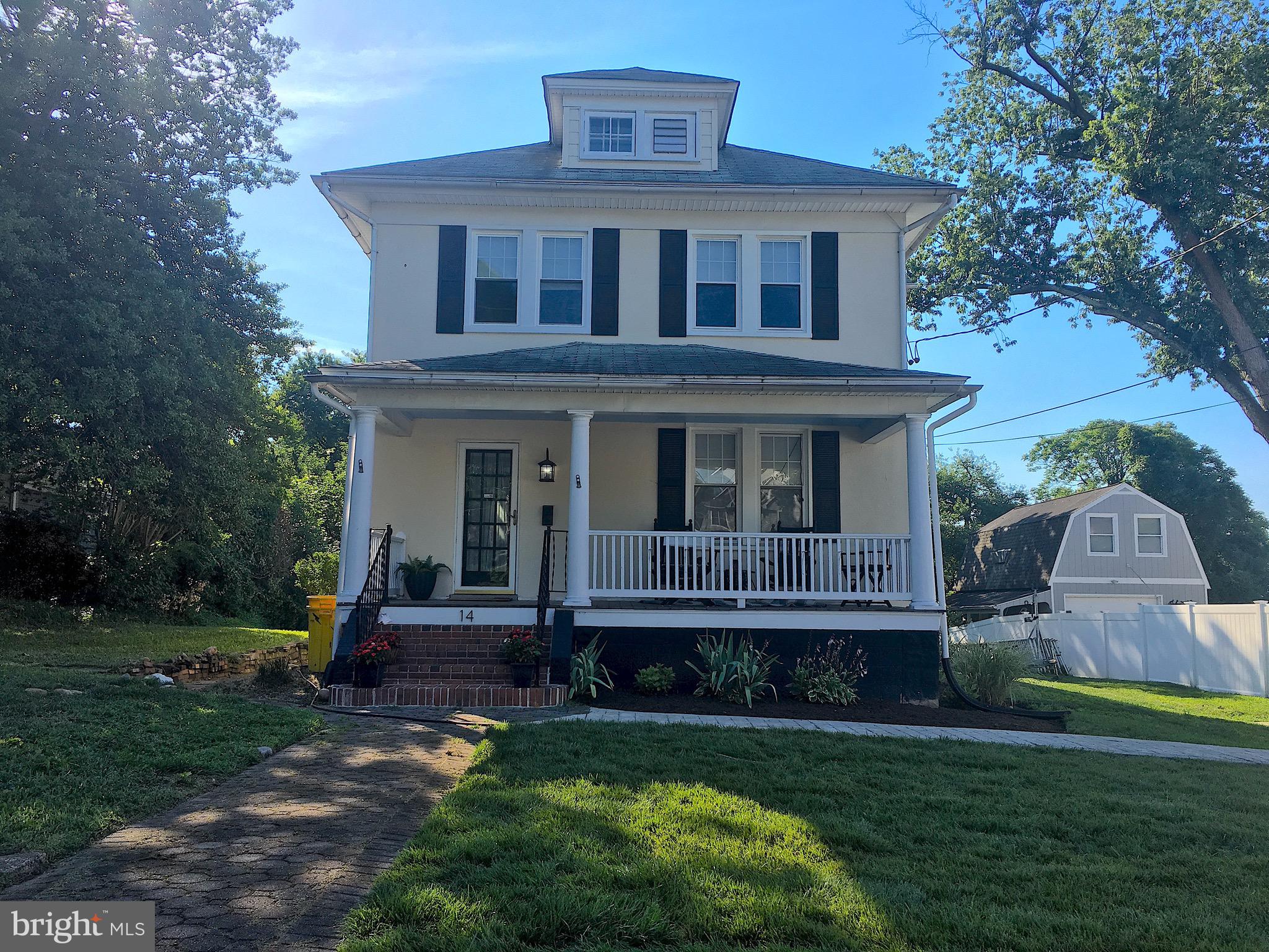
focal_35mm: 29
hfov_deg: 61.7
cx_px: 634
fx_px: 1063
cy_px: 476
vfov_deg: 48.2
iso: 25
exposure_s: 1/1148
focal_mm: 4.15
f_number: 2.2
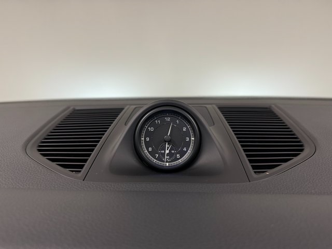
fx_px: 230
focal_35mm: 24
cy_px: 124
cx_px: 166
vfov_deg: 56.8
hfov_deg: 71.6
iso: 200
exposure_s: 1/62
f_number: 1.78
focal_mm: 6.76
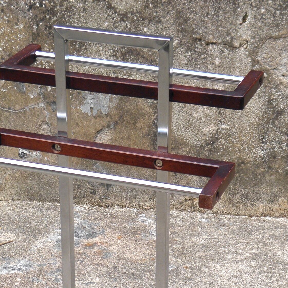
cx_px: 136
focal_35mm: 109
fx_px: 1026
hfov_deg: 16.0
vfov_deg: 15.8
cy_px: 259
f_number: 4.1
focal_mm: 9.7
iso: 100
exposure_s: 1/160
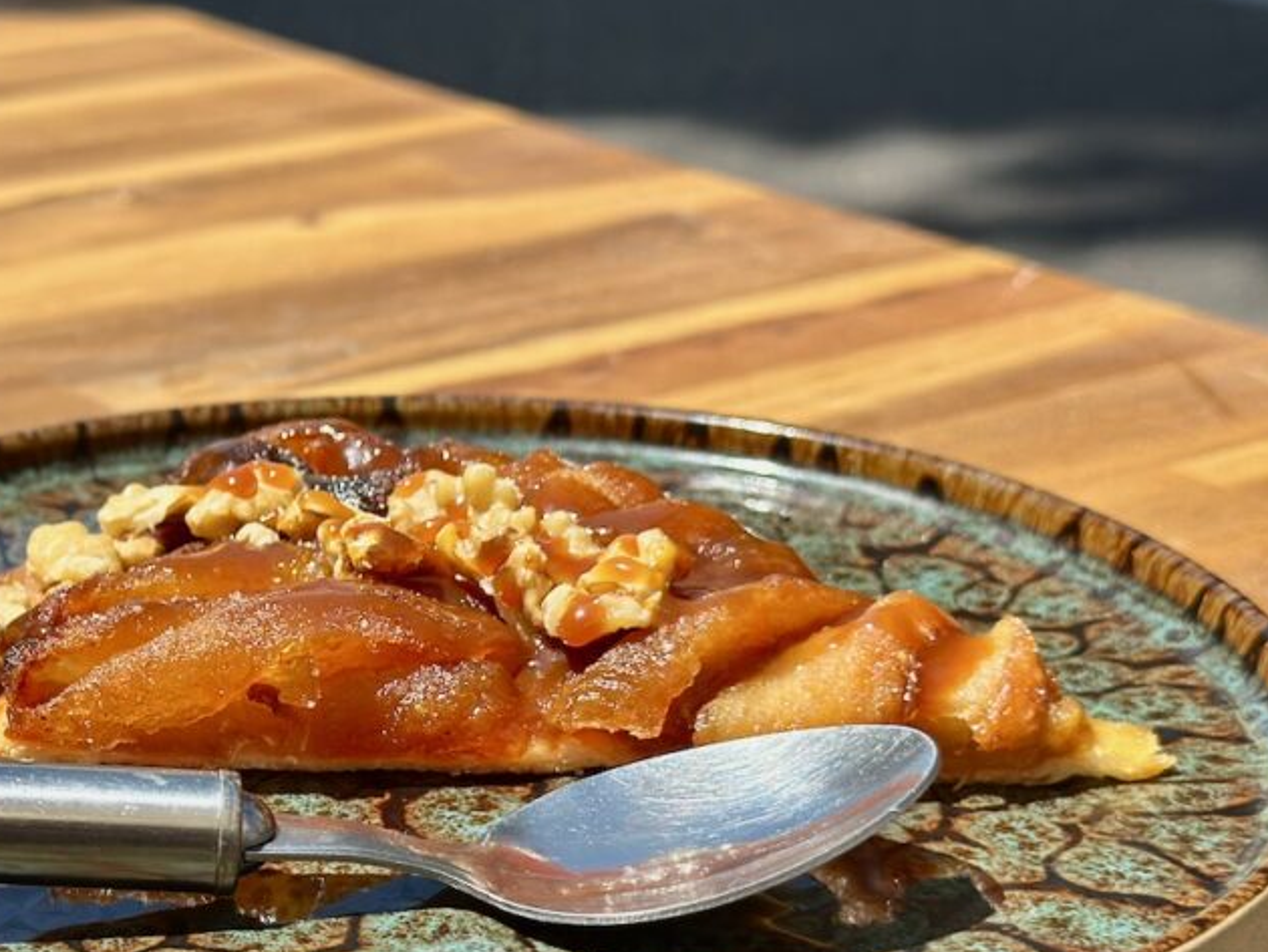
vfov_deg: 18.9
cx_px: 294
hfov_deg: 24.7
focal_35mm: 78
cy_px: 622
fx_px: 2858
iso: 80
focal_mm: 6.86
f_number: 1.78
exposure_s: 1/4566
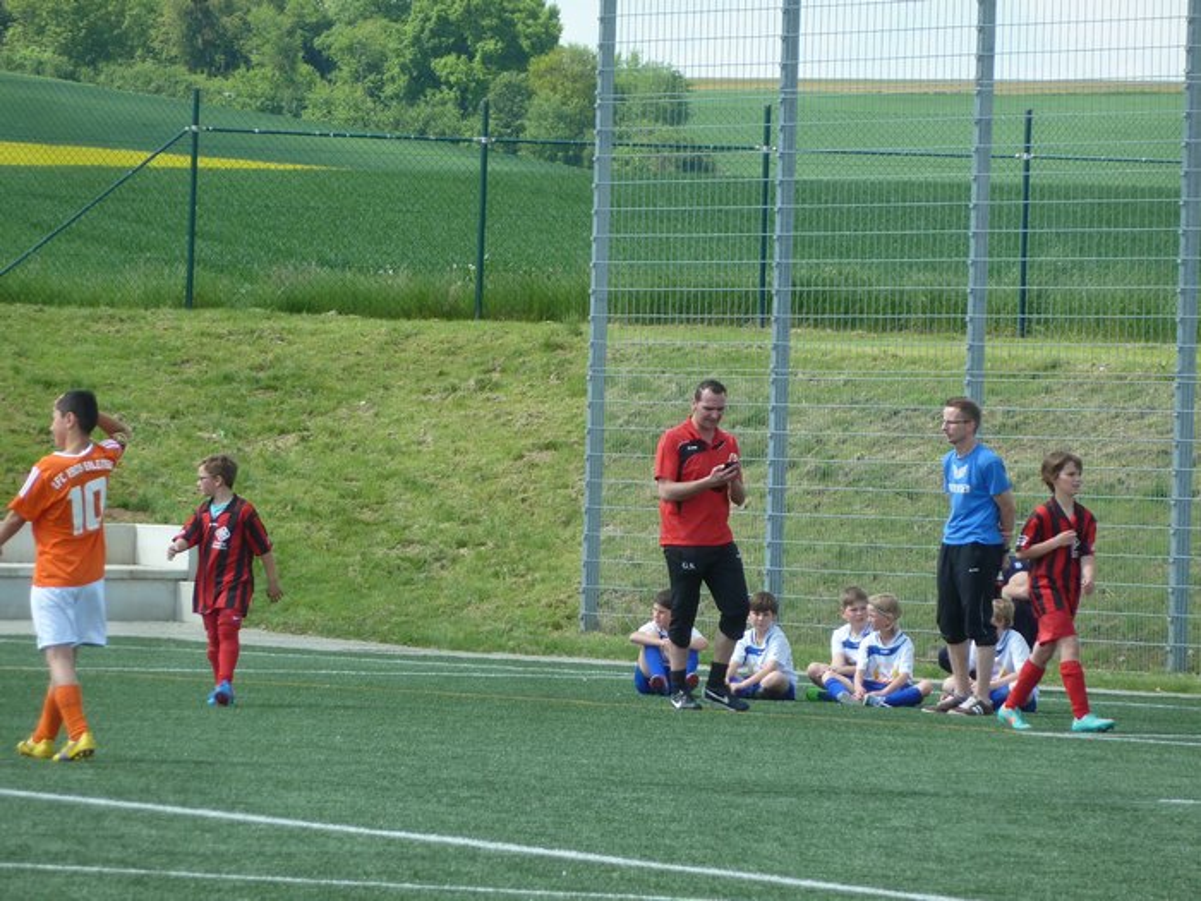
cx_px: 600
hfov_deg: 6.6
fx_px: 10408
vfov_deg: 5.0
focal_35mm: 300
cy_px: 450
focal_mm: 49.2
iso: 80
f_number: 4.9
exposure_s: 1/160
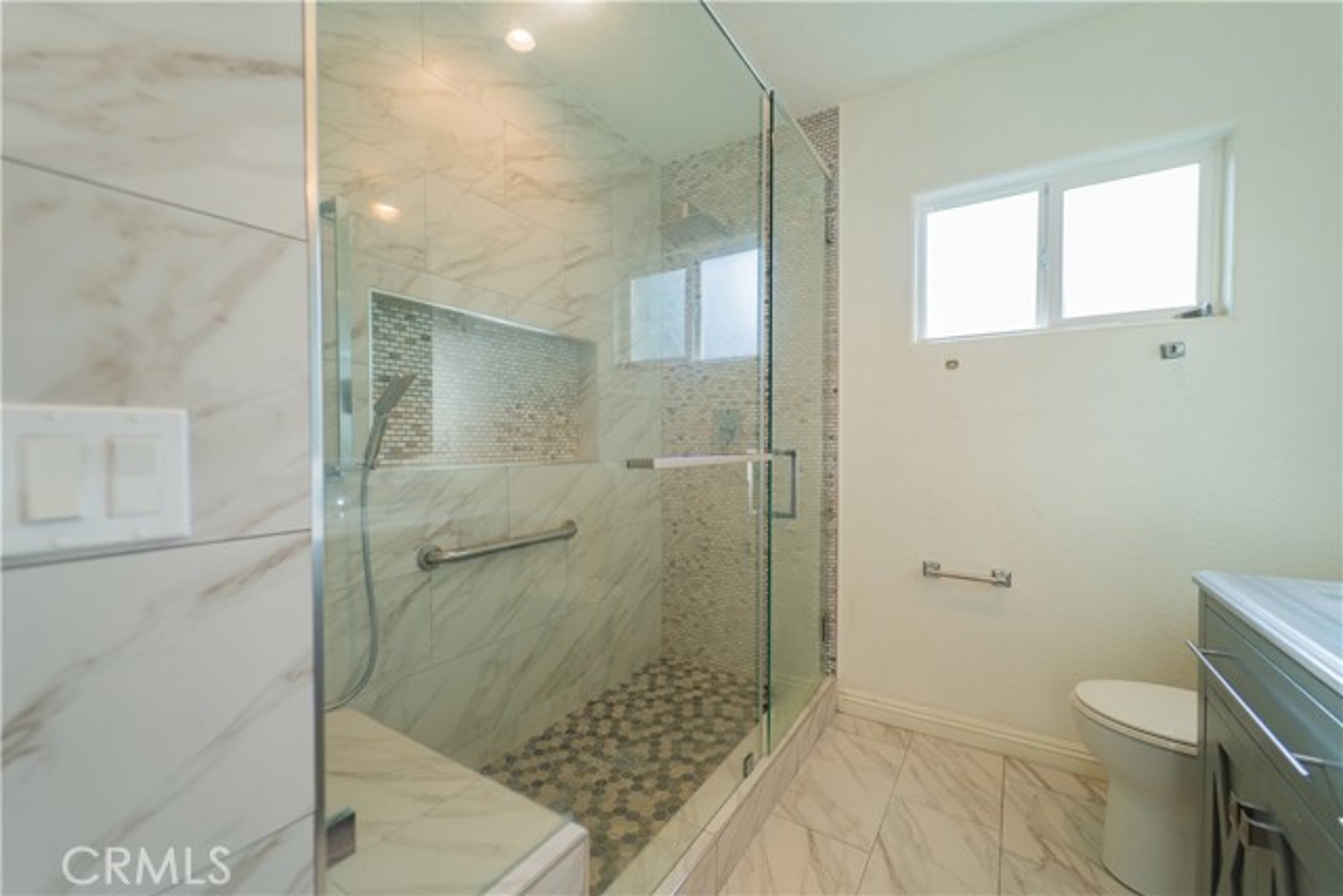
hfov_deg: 104.2
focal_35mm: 14
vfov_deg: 81.2
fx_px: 522
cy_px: 448
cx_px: 672
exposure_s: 1/60
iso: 100
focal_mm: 14
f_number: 3.5
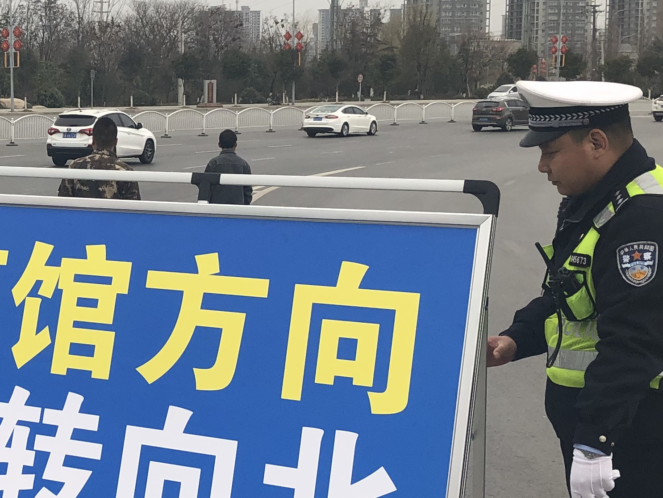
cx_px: 53
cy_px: 278
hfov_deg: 24.8
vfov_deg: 19.4
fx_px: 1456
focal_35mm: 76
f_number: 1.8
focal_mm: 4
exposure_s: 1/1200
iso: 20
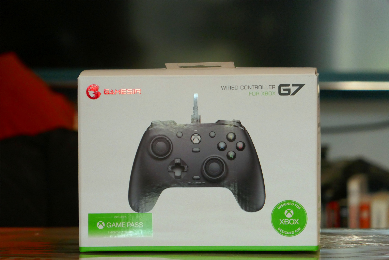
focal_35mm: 249
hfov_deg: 8.3
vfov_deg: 5.5
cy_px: 130
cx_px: 194
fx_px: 2690
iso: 1600
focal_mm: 90.8
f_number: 5.9
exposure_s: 1/60
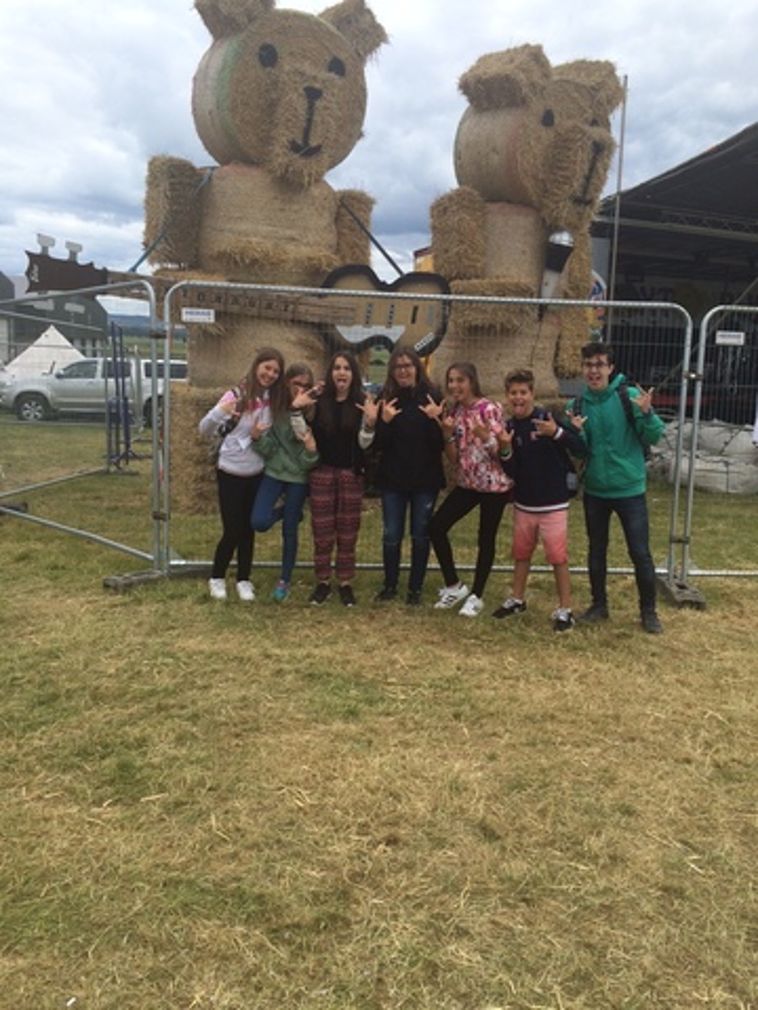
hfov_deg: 48.2
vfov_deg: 61.7
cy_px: 505
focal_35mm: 29
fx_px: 847
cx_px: 379
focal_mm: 4.15
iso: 32
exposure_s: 1/1368
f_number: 2.2
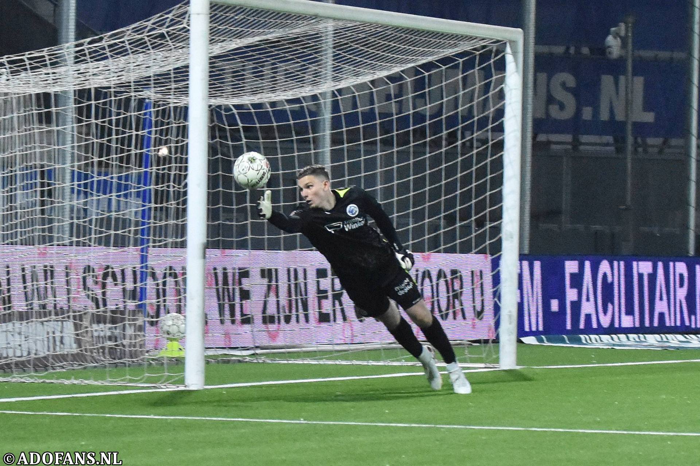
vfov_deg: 13.0
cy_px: 233
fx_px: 2042
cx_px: 350
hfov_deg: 19.5
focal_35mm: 105
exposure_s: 1/640
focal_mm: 70
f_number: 2.8
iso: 3200
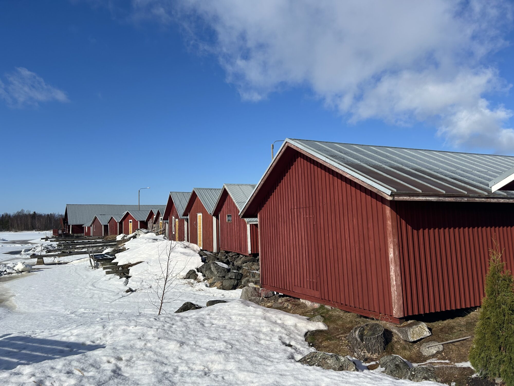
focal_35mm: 26
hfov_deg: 67.3
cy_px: 193
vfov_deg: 53.1
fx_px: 386
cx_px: 257
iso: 50
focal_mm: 5.7
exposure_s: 1/8696
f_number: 1.5
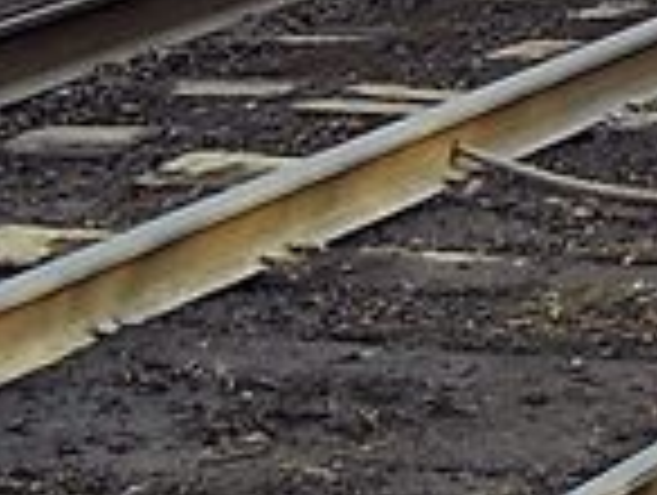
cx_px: 1719
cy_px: -765
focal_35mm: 245
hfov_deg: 7.4
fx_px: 4658
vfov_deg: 5.8
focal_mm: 5.7
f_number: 2.8
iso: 100
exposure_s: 1/250
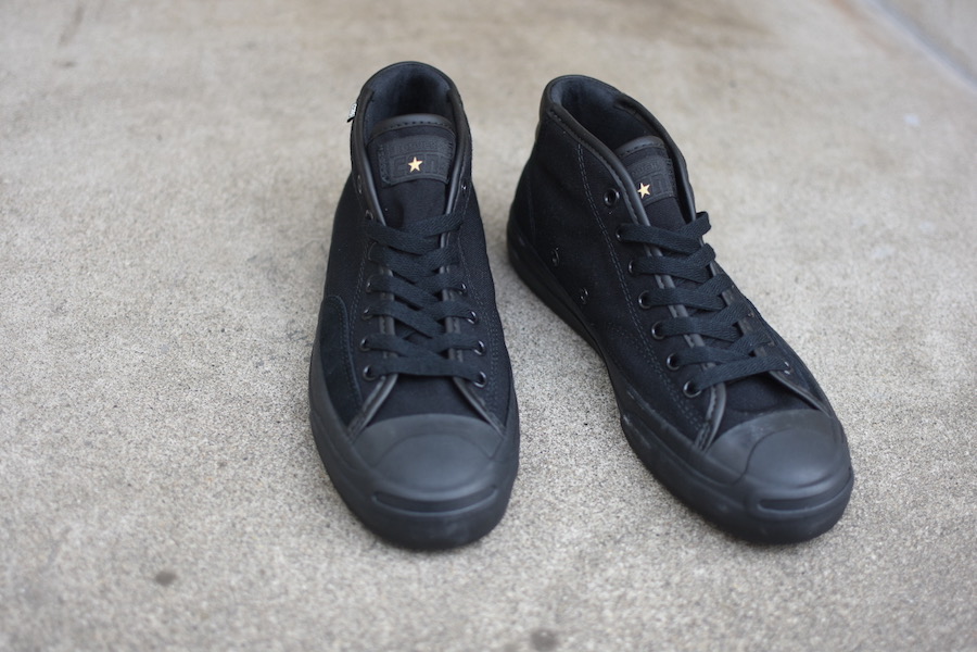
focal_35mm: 52
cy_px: 326
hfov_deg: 37.9
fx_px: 1425
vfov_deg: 25.8
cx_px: 488
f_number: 1.8
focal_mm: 35
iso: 250
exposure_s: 1/800
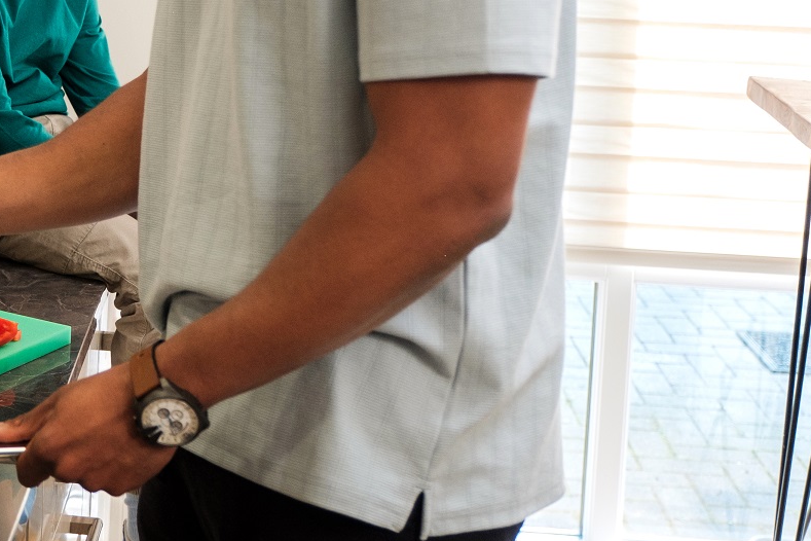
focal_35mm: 89
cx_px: 48
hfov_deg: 22.2
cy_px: -8
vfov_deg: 15.1
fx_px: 2005
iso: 640
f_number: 2.8
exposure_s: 1/125
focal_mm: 25.7
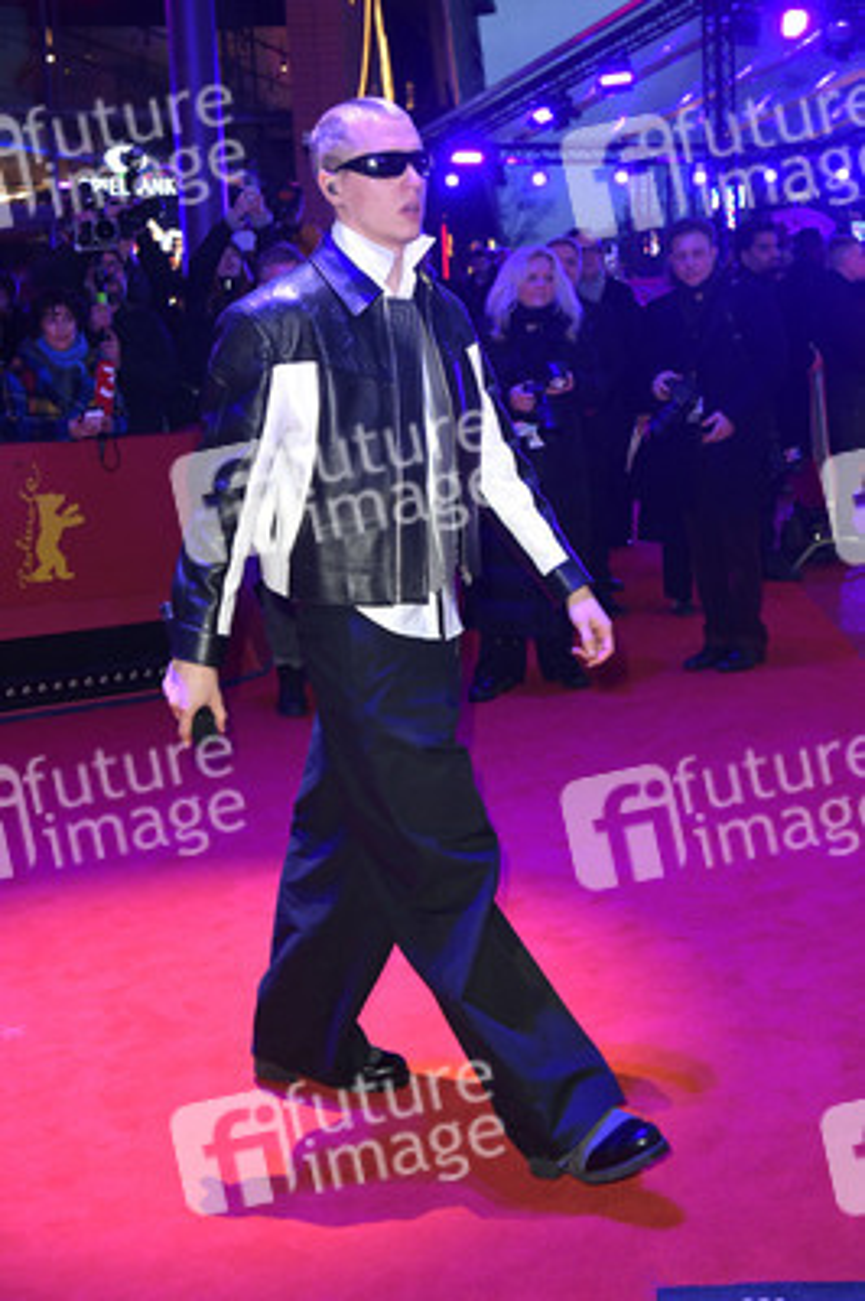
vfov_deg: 44.5
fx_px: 1588
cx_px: 432
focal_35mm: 44
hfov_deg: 30.5
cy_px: 650
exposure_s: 1/250
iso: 1600
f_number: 5.6
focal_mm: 44
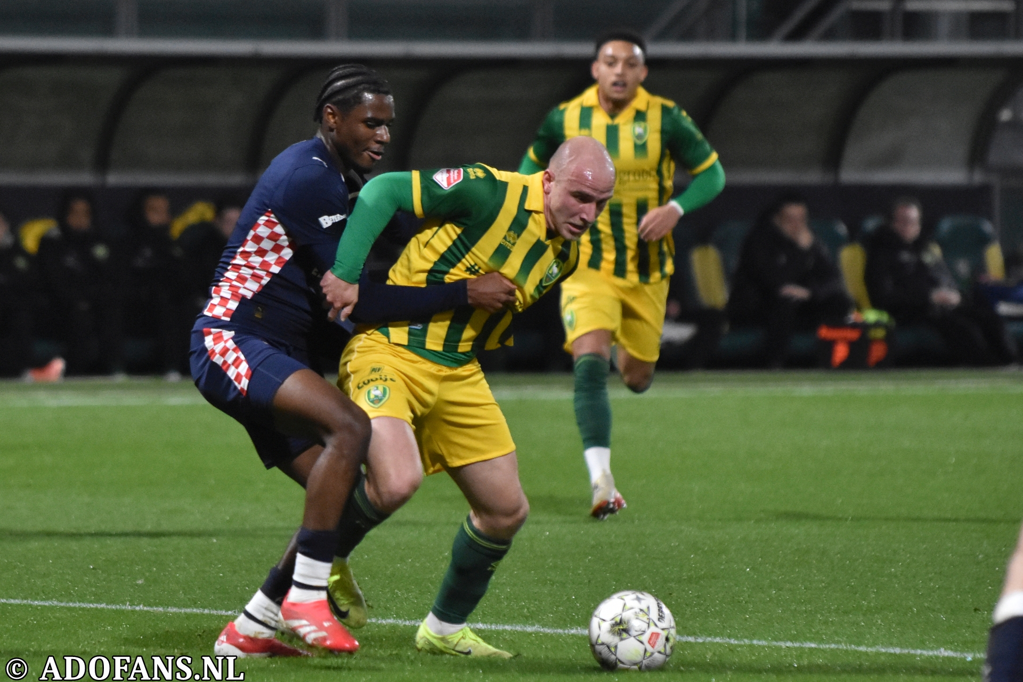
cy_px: 341
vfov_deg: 4.8
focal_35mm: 285
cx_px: 512
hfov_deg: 7.2
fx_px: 8098
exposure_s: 1/640
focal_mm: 190
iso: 2500
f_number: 2.8
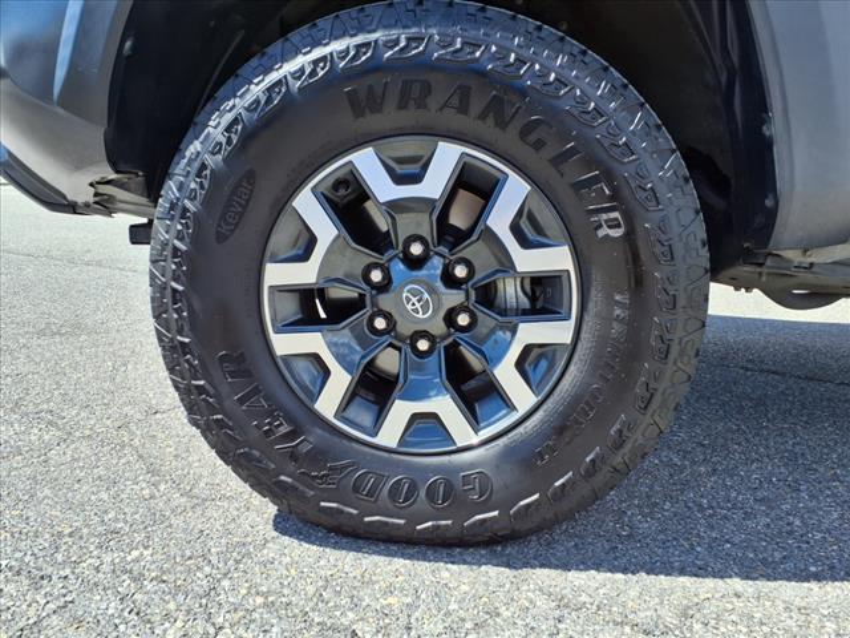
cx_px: 425
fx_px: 663
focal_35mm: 27
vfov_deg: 51.4
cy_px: 319
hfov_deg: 65.3
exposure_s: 1/909
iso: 40
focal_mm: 3.58
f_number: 1.9
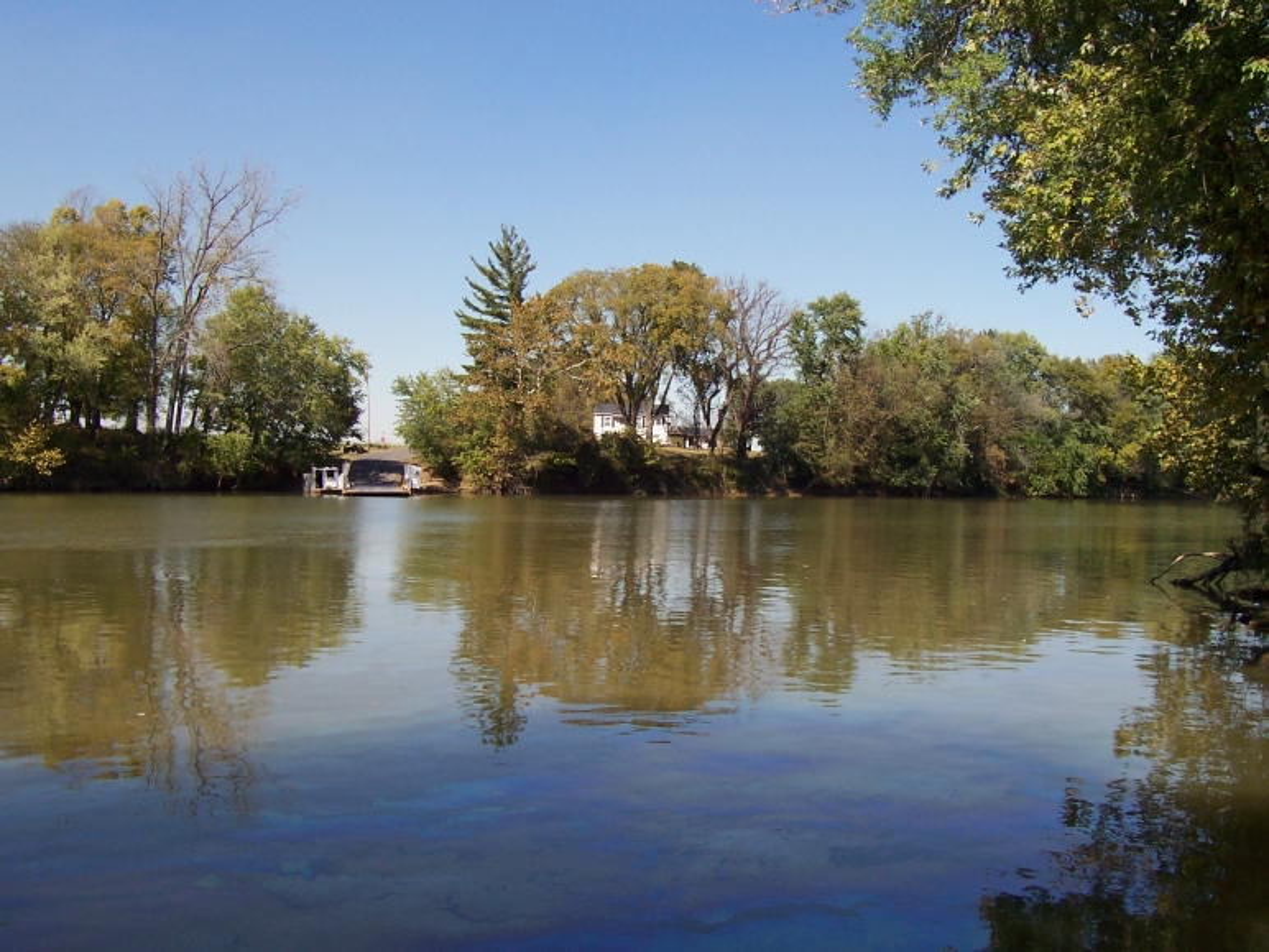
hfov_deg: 50.1
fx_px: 1356
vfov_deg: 38.7
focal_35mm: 37
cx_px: 634
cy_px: 476
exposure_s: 1/500
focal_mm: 5.6
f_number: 5.6
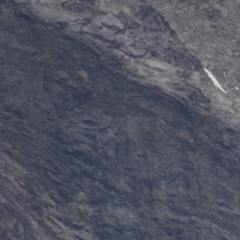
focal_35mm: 1630
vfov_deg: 1.1
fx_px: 12786
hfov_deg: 1.1
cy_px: 388
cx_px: 382
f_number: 5.6
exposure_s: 1/640
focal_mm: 300
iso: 400
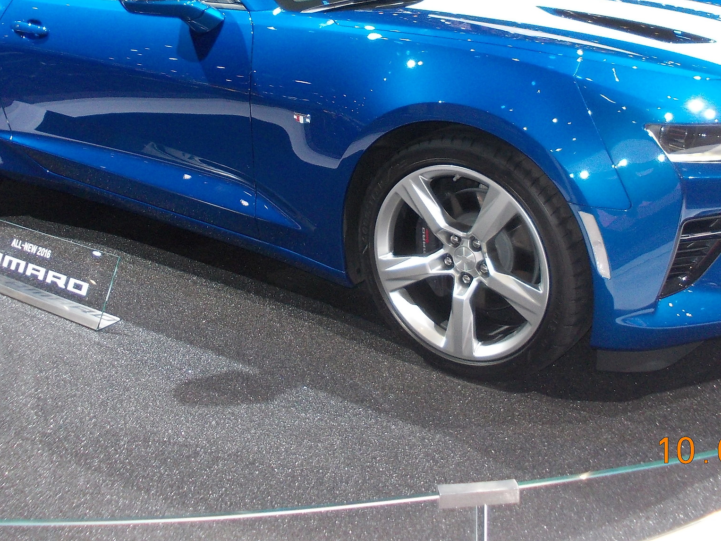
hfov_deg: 42.9
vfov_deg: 32.2
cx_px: 350
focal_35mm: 44
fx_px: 916
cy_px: 126
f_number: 2.7
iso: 125
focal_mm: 4
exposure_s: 1/60
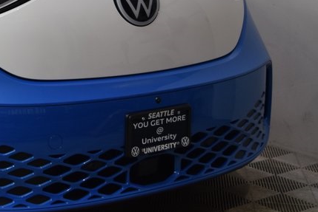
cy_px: 13
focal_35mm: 93
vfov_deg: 14.6
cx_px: -14
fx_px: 822
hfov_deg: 21.0
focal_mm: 26
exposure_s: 1/60
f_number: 4
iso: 640
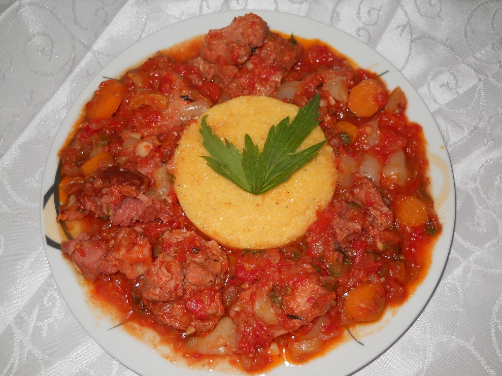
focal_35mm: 41
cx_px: 251
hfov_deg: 45.8
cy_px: 188
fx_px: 594
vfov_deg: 35.1
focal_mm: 6.72
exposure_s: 1/30
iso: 80
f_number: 5.5
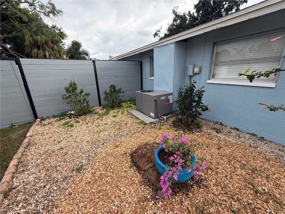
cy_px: 107
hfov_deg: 102.1
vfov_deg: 85.7
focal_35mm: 14
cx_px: 142
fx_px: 115
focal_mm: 2.22
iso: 64
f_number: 2.2
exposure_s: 1/502
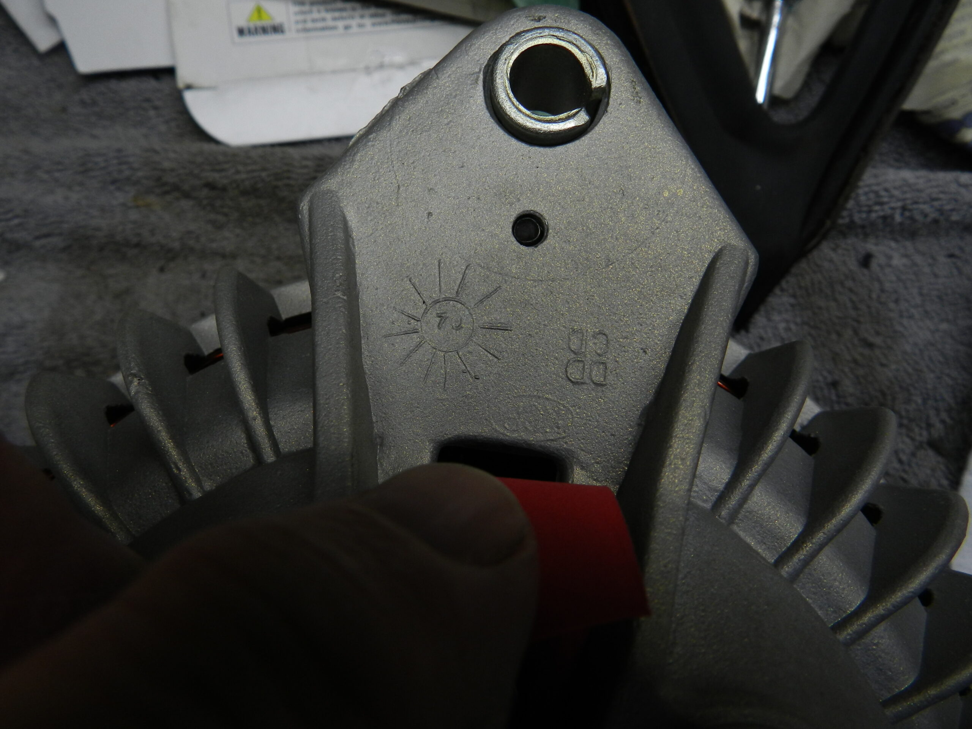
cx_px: 486
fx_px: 646
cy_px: 364
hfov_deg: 73.9
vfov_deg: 58.9
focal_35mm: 23
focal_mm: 4
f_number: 3.4
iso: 160
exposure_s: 1/100
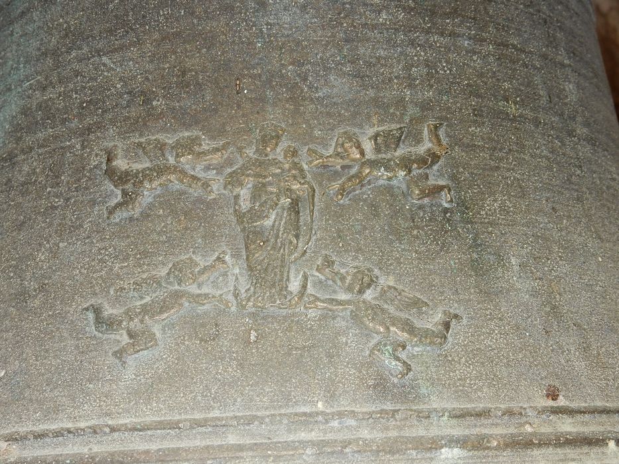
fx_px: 1073
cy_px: 232
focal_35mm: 60
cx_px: 310
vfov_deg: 24.4
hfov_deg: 32.2
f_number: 4.5
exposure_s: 1/30
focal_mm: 10.7
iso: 200
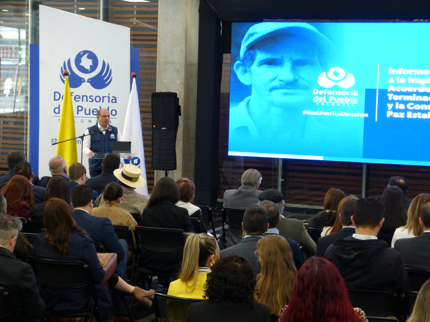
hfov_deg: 23.8
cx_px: 215
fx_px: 1019
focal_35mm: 82
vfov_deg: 18.0
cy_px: 161
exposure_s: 1/25
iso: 400
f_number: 3.5
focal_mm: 14.8
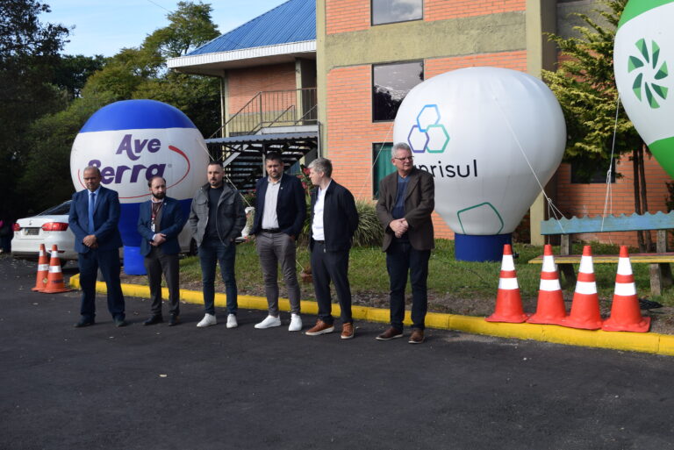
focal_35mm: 40
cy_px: 225
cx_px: 337
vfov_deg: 33.1
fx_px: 759
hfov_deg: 47.9
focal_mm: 27
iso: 100
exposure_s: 1/200
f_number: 7.1
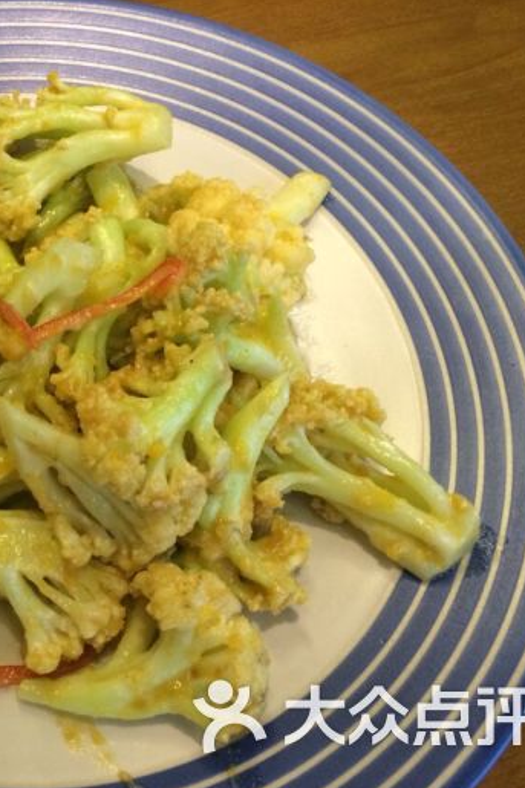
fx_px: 897
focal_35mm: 41
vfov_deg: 47.4
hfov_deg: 31.0
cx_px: 41
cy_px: 394
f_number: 2.2
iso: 200
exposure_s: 1/30
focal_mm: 4.15
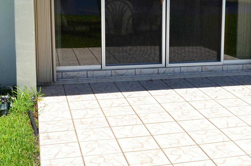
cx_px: 202
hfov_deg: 29.4
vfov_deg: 20.1
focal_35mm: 67
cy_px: 52
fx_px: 466
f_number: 10
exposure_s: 1/250
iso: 200
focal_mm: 22
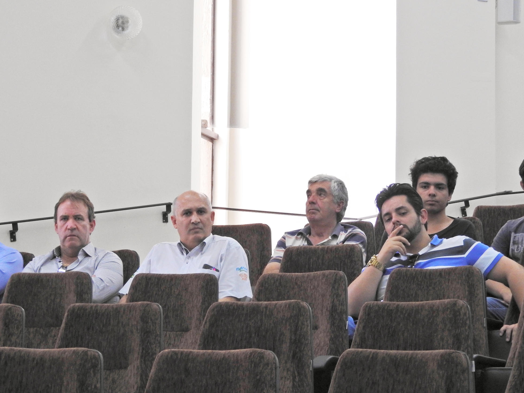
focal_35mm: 127
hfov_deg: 15.5
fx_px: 1923
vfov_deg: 11.7
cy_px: 233
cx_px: 252
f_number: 4.8
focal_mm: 18.8
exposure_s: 1/25
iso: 400
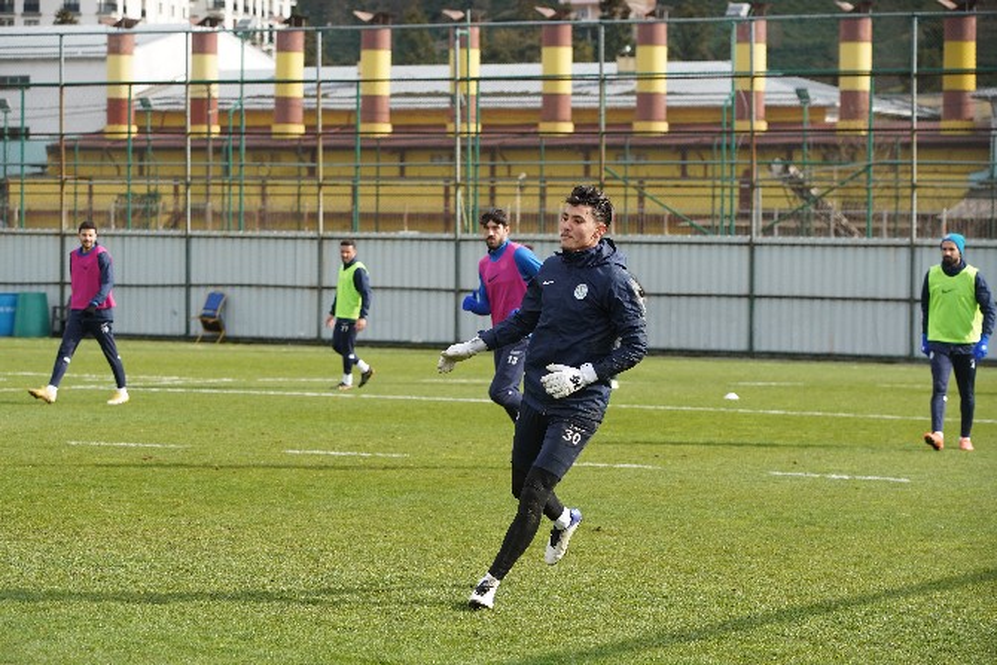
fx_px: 3324
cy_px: 332
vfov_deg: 11.4
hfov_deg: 17.1
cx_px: 498
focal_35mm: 120
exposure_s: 1/1250
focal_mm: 120
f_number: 5.6
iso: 640
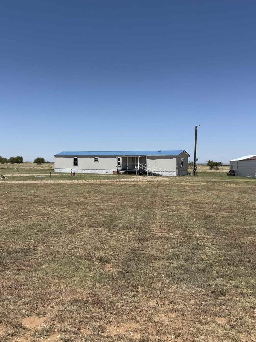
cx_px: 109
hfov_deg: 42.8
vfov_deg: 55.4
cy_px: 169
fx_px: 325
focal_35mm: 33
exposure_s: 1/7353
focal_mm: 6.76
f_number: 1.78
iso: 80
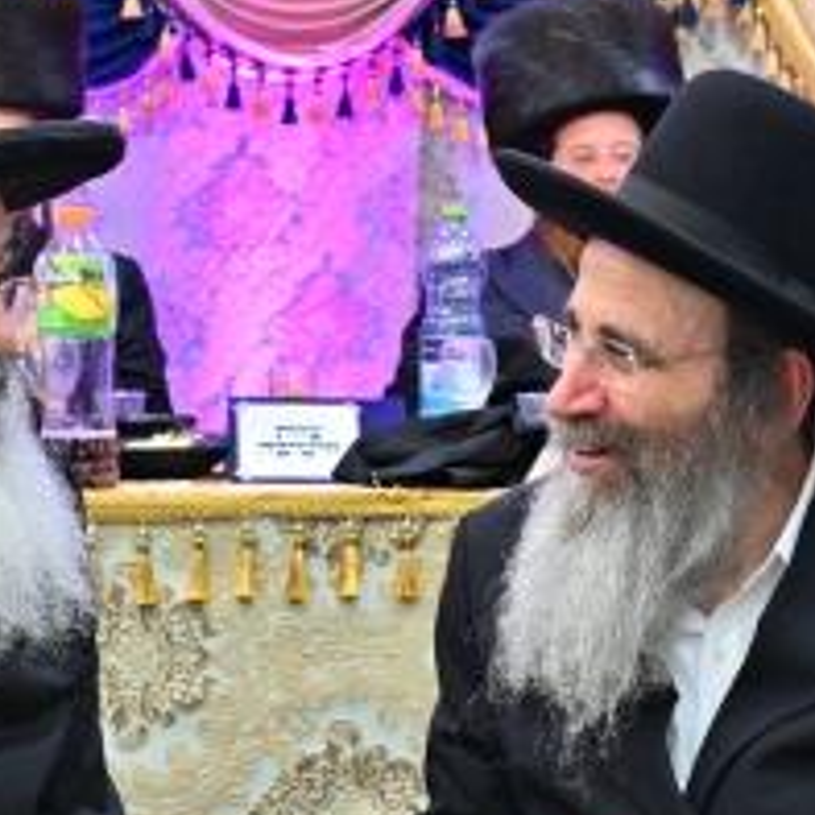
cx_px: 302
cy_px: 362
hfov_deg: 16.4
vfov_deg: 16.4
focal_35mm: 106
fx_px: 2824
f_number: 4
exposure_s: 1/160
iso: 500
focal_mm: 24
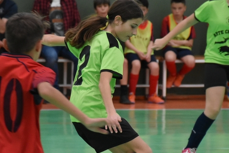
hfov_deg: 6.1
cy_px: 110
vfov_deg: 4.0
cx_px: 113
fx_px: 2164
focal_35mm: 340
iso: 3200
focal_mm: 116
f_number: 5.6
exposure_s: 1/400
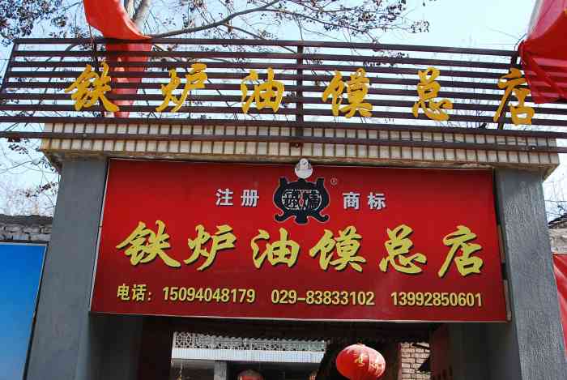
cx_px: 284
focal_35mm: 36
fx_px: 568
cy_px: 190
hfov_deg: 53.1
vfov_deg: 37.0
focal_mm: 24
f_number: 5.6
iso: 100
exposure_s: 1/125
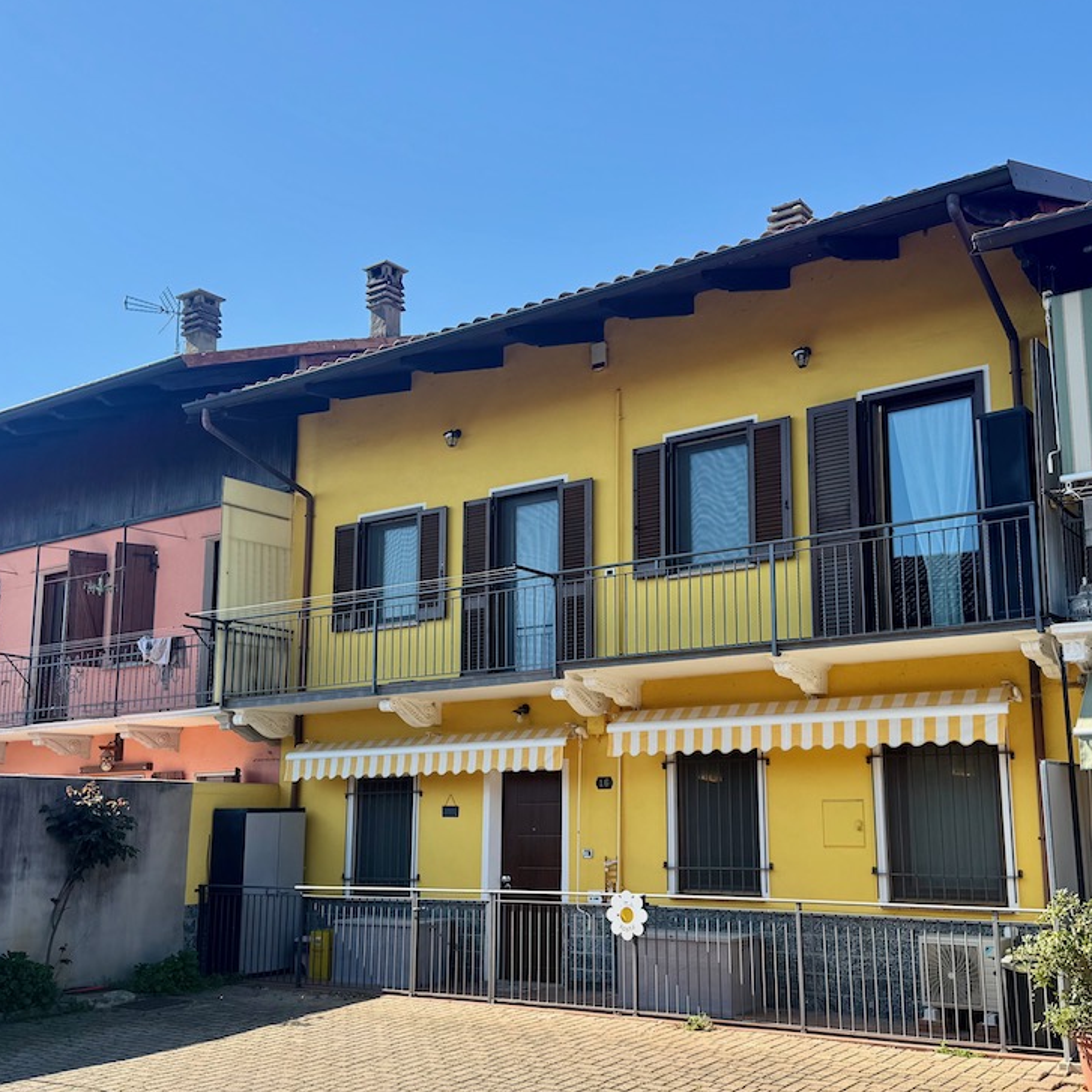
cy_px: 617
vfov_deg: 47.1
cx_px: 571
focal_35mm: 35
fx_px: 1249
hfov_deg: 47.2
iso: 80
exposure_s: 1/2415
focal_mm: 6.76
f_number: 1.78
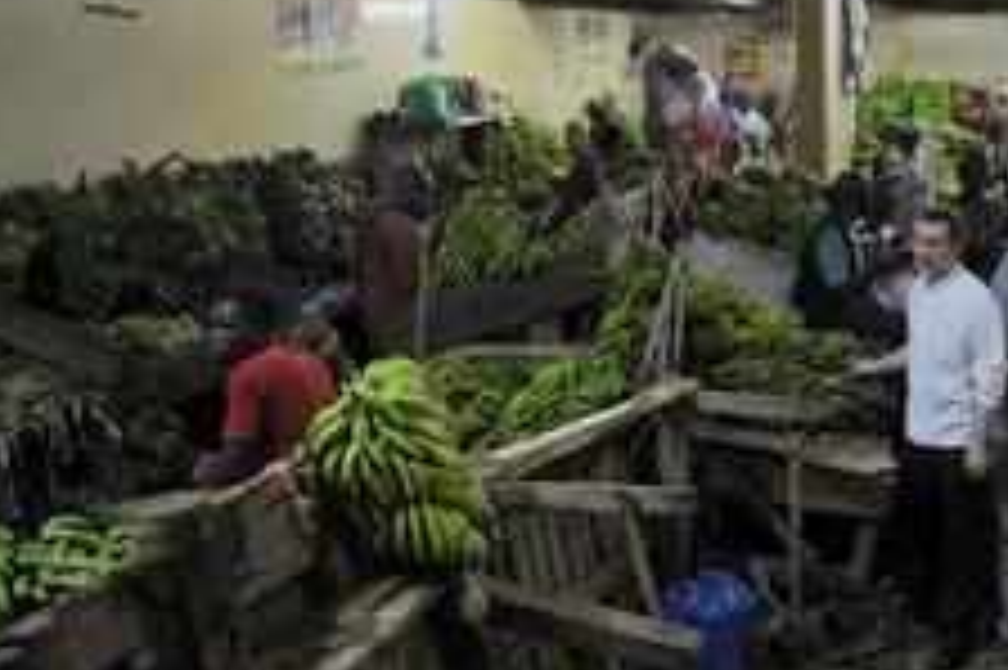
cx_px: 922
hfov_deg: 40.1
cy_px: 342
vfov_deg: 29.8
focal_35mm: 45
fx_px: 1259
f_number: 2.8
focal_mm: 24
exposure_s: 1/40
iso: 1600
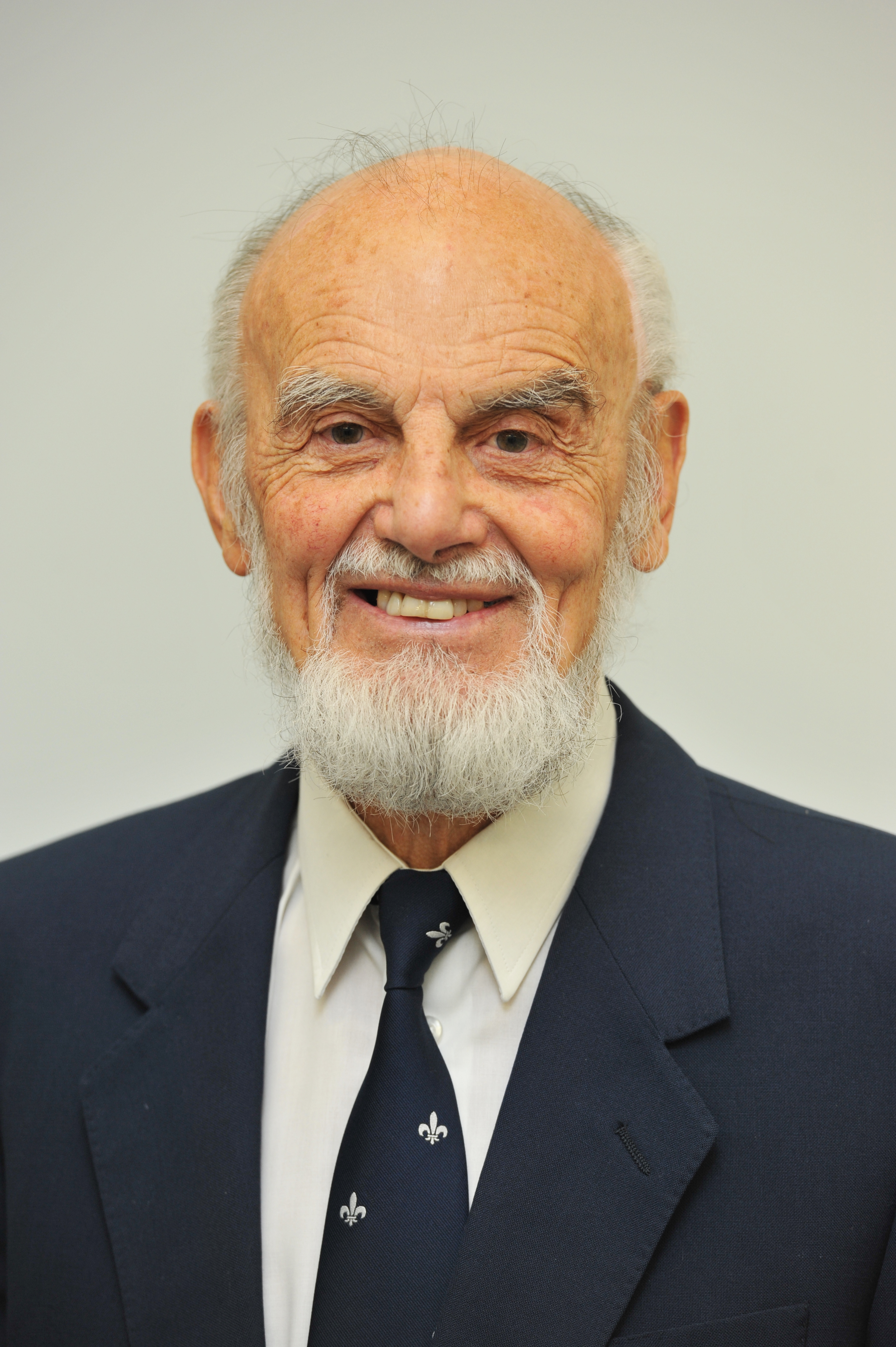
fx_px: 7476
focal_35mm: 200
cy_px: 674
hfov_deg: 6.9
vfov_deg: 10.3
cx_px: 448
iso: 640
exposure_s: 1/125
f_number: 4.5
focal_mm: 200
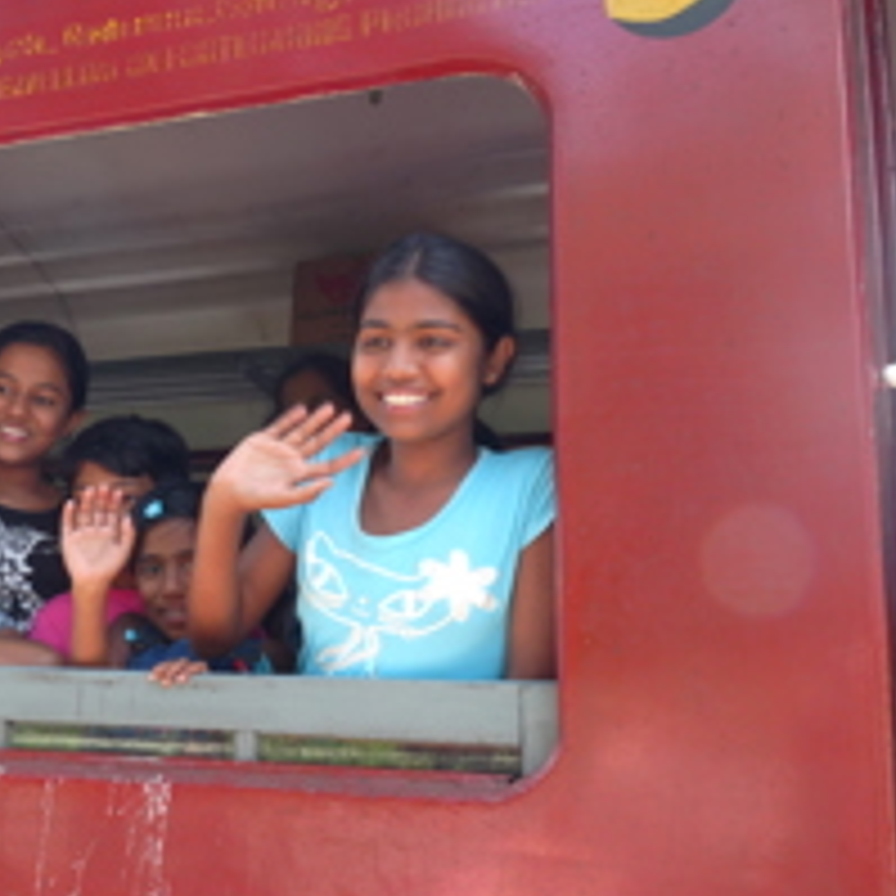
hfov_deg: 34.3
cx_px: 180
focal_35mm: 48
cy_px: 455
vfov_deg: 35.4
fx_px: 1406
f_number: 3.2
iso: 100
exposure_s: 1/100
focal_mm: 4.8
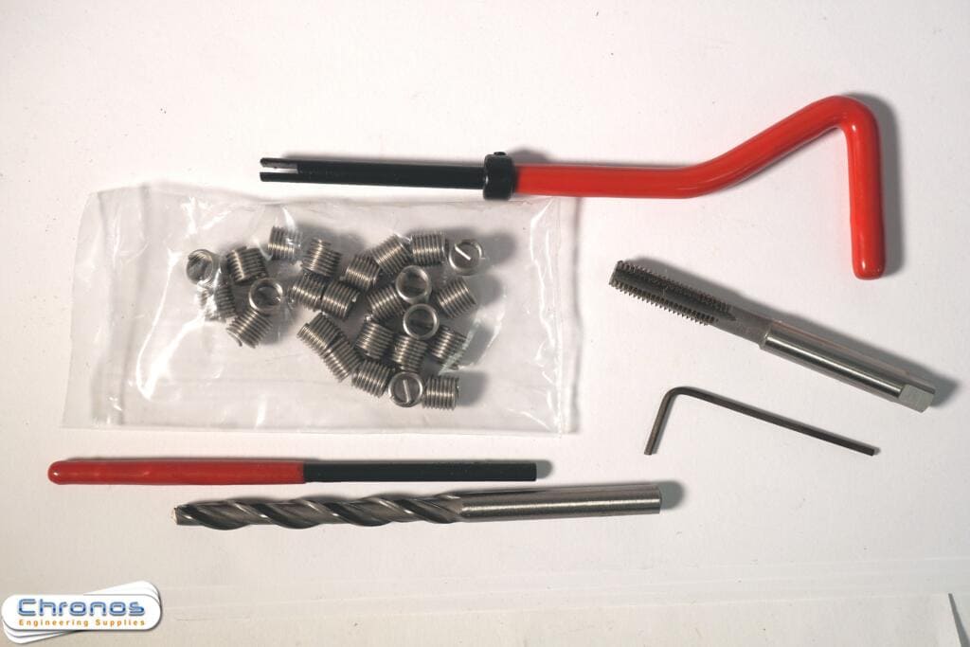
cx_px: 485
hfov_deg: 43.6
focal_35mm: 45
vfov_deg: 29.9
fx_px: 1213
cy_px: 324
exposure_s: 1/80
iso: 100
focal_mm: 30
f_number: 6.3
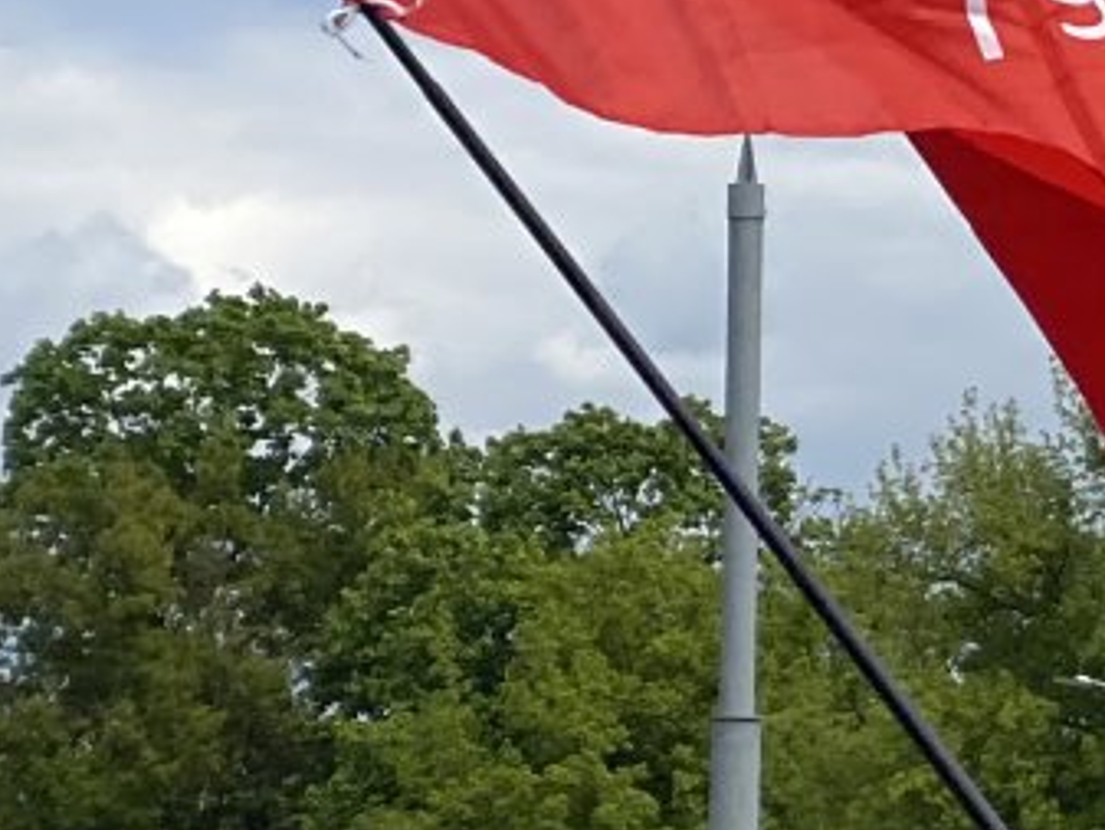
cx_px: 2062
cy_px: 682
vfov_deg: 6.0
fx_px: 7887
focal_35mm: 247
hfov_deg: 7.7
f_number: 2
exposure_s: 1/1597
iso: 20
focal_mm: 6
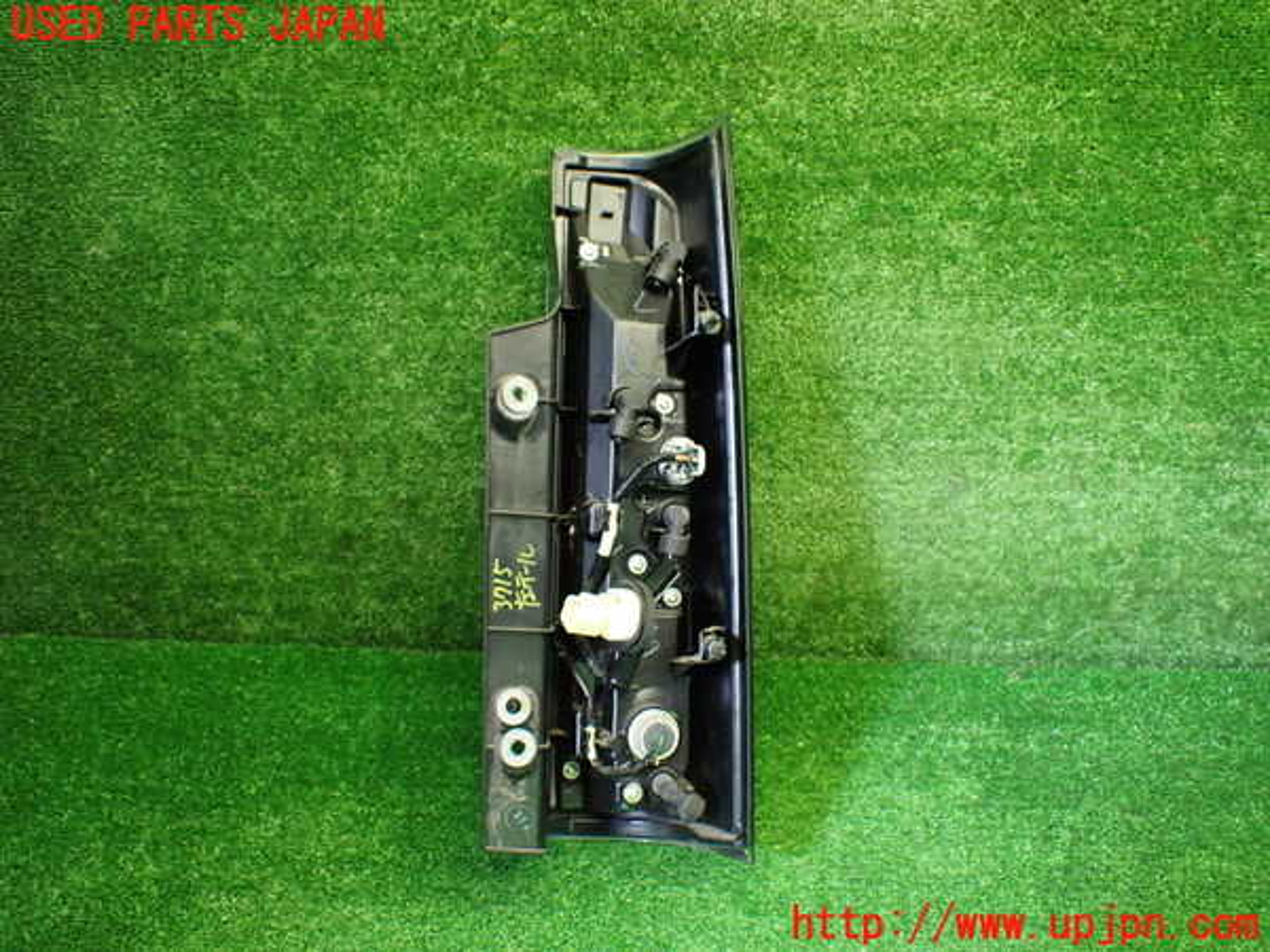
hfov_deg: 60.0
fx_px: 1101
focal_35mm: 30
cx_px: 635
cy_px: 476
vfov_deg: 46.8
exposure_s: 1/125
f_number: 2.3
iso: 800
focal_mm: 5.4
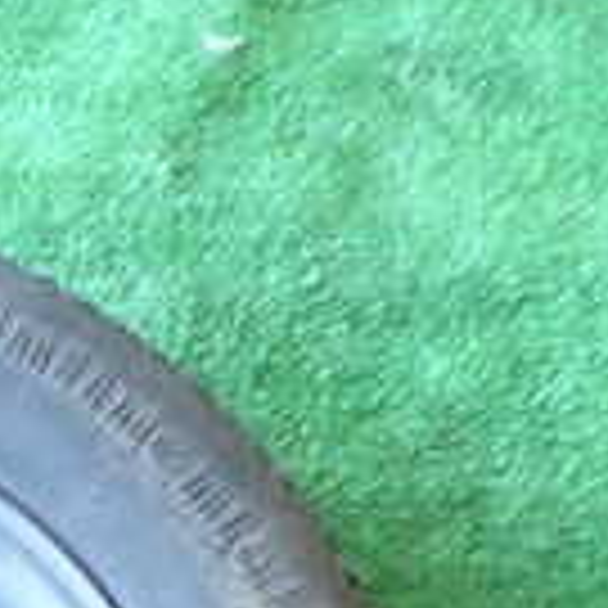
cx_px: -324
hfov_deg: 16.1
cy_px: 955
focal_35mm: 98
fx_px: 1947
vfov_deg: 16.0
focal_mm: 4.5
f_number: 2
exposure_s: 1/30
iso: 400
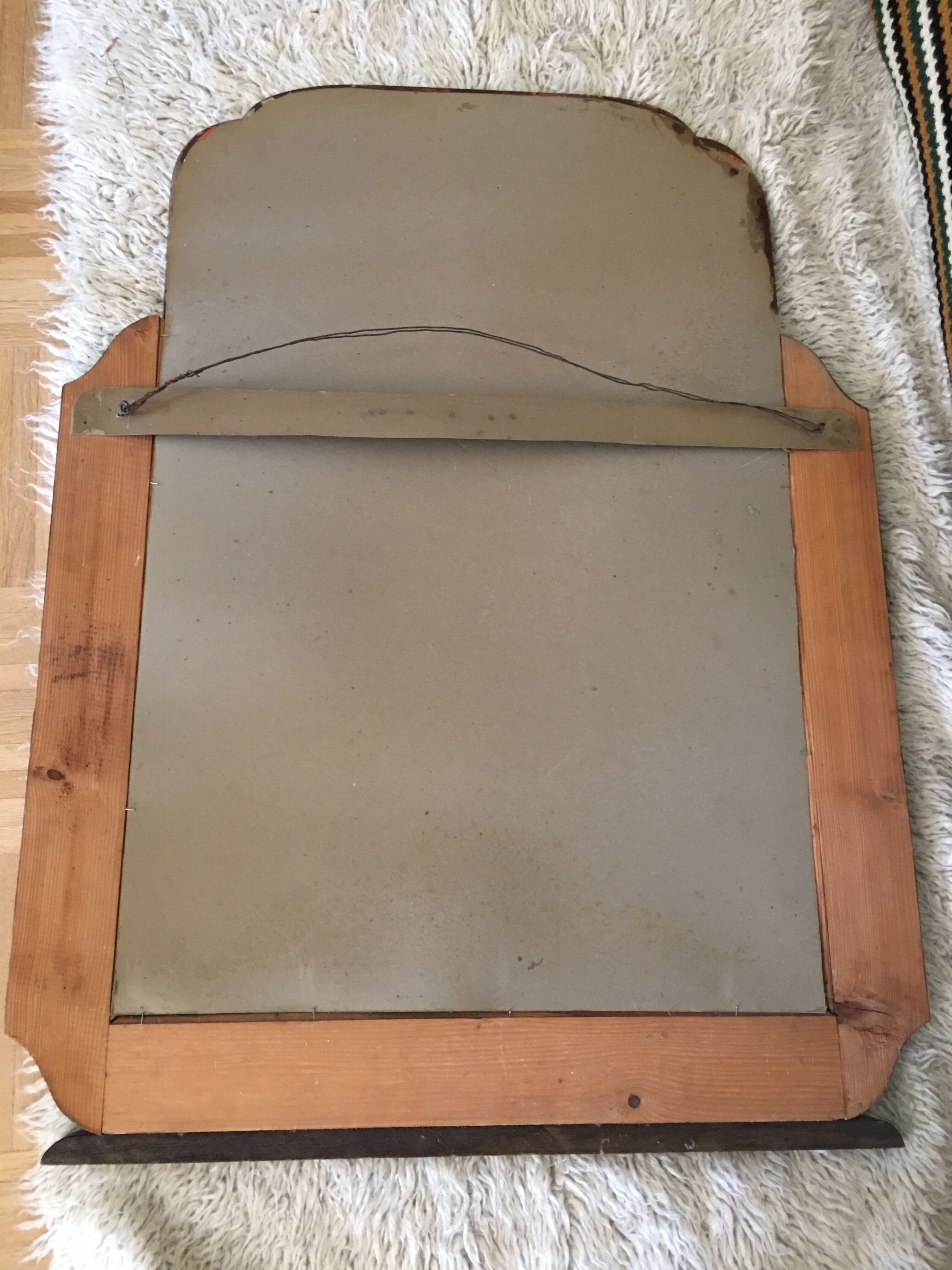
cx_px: 476
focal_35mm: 29
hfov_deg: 48.2
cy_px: 635
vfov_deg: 61.7
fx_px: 1063
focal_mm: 4.15
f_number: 2.2
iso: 80
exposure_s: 1/10
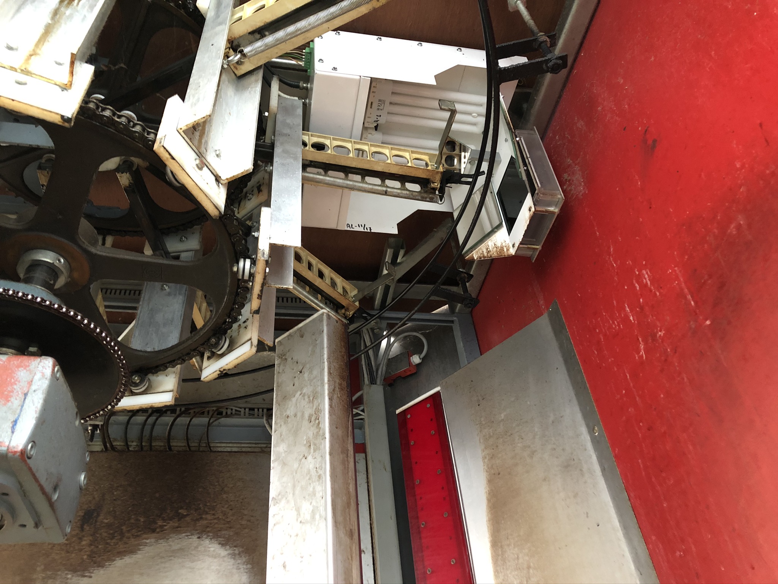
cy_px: 292
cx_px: 389
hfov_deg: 63.4
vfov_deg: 49.7
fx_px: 629
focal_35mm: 28
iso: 80
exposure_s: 1/6
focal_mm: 3.99
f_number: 1.8
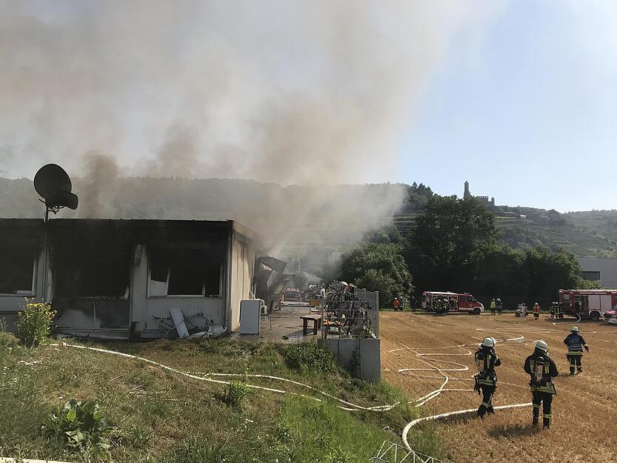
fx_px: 499
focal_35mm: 28
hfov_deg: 63.4
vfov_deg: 49.8
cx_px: 308
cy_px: 232
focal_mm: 3.99
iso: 20
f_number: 1.8
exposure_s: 1/3831
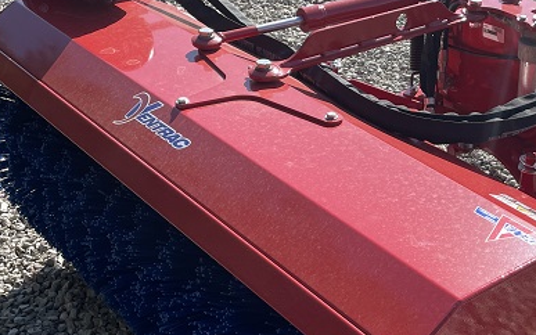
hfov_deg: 34.6
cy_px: 262
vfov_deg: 22.5
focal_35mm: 57
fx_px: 833
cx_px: 429
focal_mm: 4.2
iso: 32
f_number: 1.6
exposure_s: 1/1642
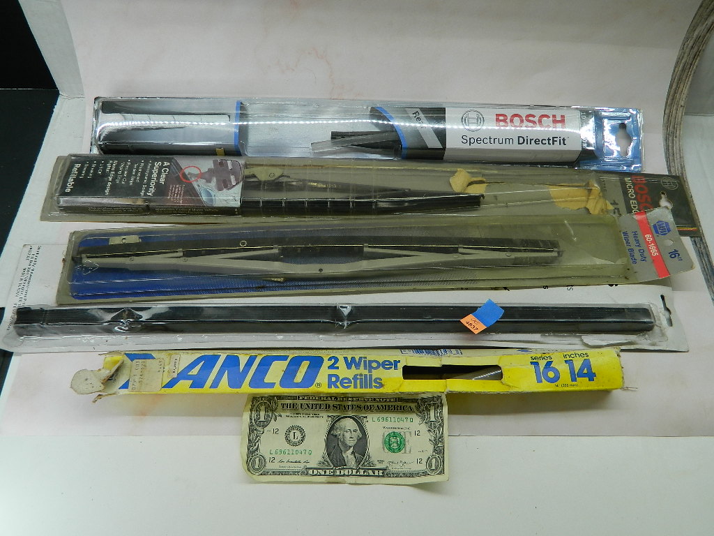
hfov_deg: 58.4
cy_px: 268
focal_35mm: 31
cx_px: 357
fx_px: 639
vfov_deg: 45.4
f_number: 3.2
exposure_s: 1/60
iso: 80
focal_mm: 5.6
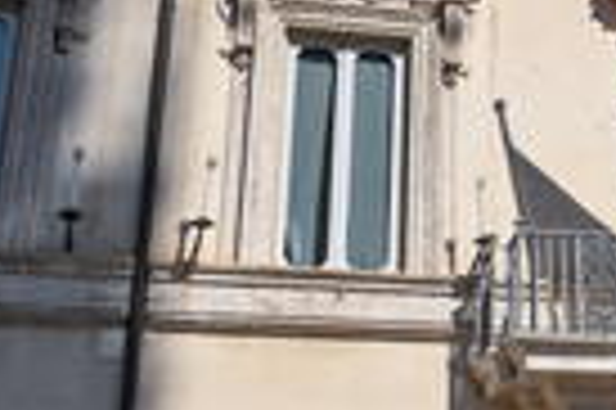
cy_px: -25
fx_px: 1795
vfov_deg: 12.8
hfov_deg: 18.0
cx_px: 830
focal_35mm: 105
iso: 250
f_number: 9
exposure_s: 1/1000
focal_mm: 32
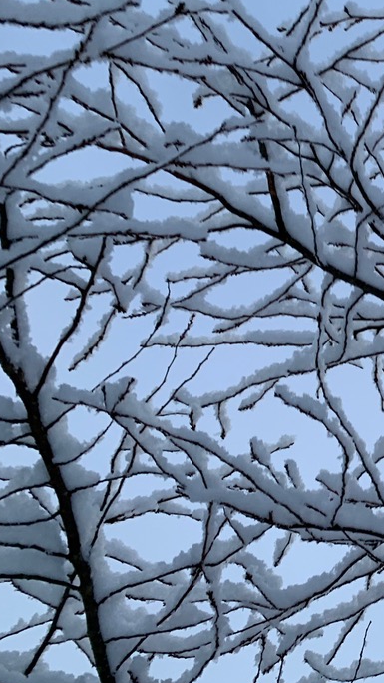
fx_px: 959
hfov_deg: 18.9
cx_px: 630
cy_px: 311
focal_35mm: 53
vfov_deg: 39.1
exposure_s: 1/50
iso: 80
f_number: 1.8
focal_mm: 4.25
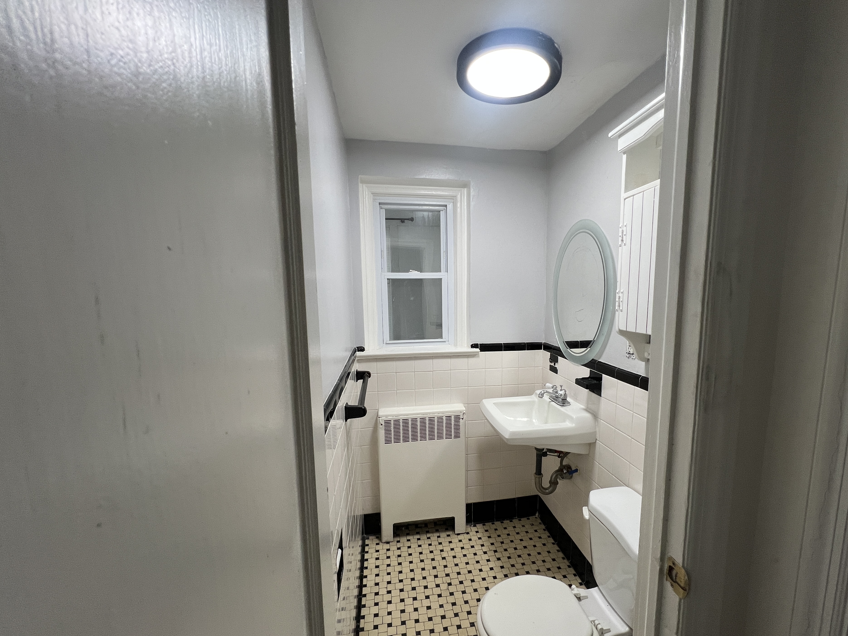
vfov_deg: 85.6
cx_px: 453
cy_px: 337
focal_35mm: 14
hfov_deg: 101.9
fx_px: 343
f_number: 1.8
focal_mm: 1.57
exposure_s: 1/120
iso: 125
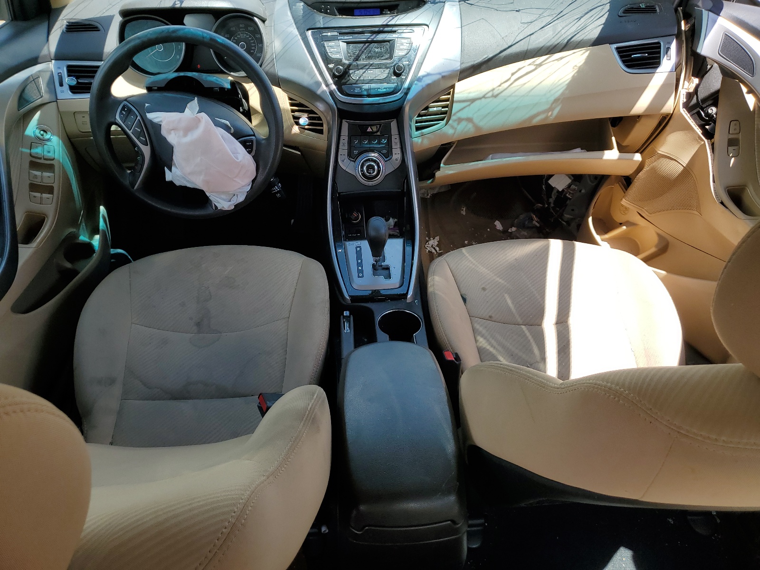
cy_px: 285
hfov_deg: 67.3
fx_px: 571
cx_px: 380
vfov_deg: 53.1
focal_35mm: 26
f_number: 1.5
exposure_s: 1/714
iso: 50
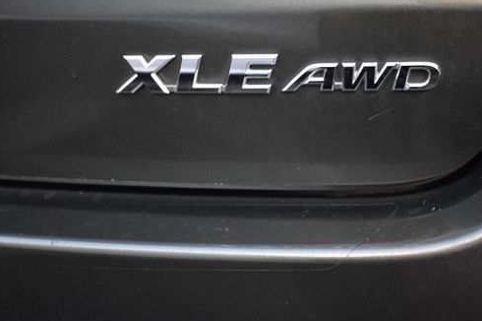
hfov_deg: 41.8
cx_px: 284
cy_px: 175
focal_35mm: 47
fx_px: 629
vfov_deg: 28.6
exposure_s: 1/10
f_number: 4
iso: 1600
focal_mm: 24
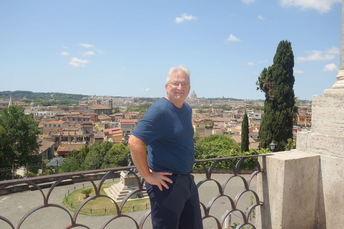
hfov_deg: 65.5
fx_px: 268
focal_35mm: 28
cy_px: 114
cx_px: 172
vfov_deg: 46.4
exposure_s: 1/800
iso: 125
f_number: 4.5
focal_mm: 10.4
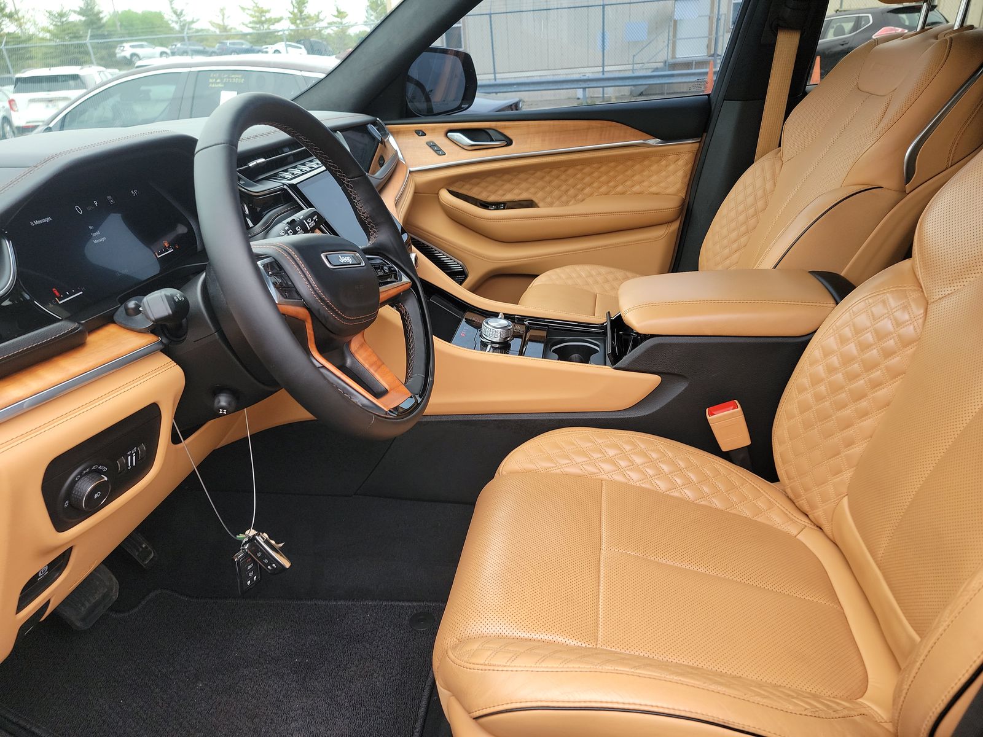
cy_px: 368
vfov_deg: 56.8
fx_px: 682
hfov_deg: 71.6
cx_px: 492
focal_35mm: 24
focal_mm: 6.7
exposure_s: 1/59
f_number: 1.8
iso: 50
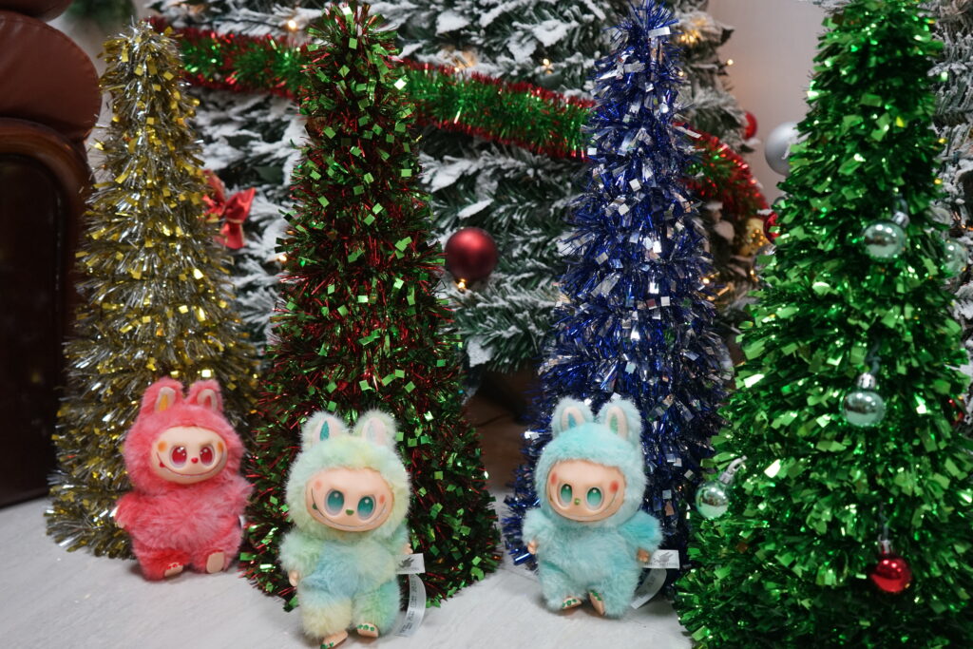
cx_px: 486
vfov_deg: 38.9
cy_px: 324
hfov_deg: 55.8
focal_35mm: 34
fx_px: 919
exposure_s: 1/160
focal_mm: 34
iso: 1250
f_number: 4
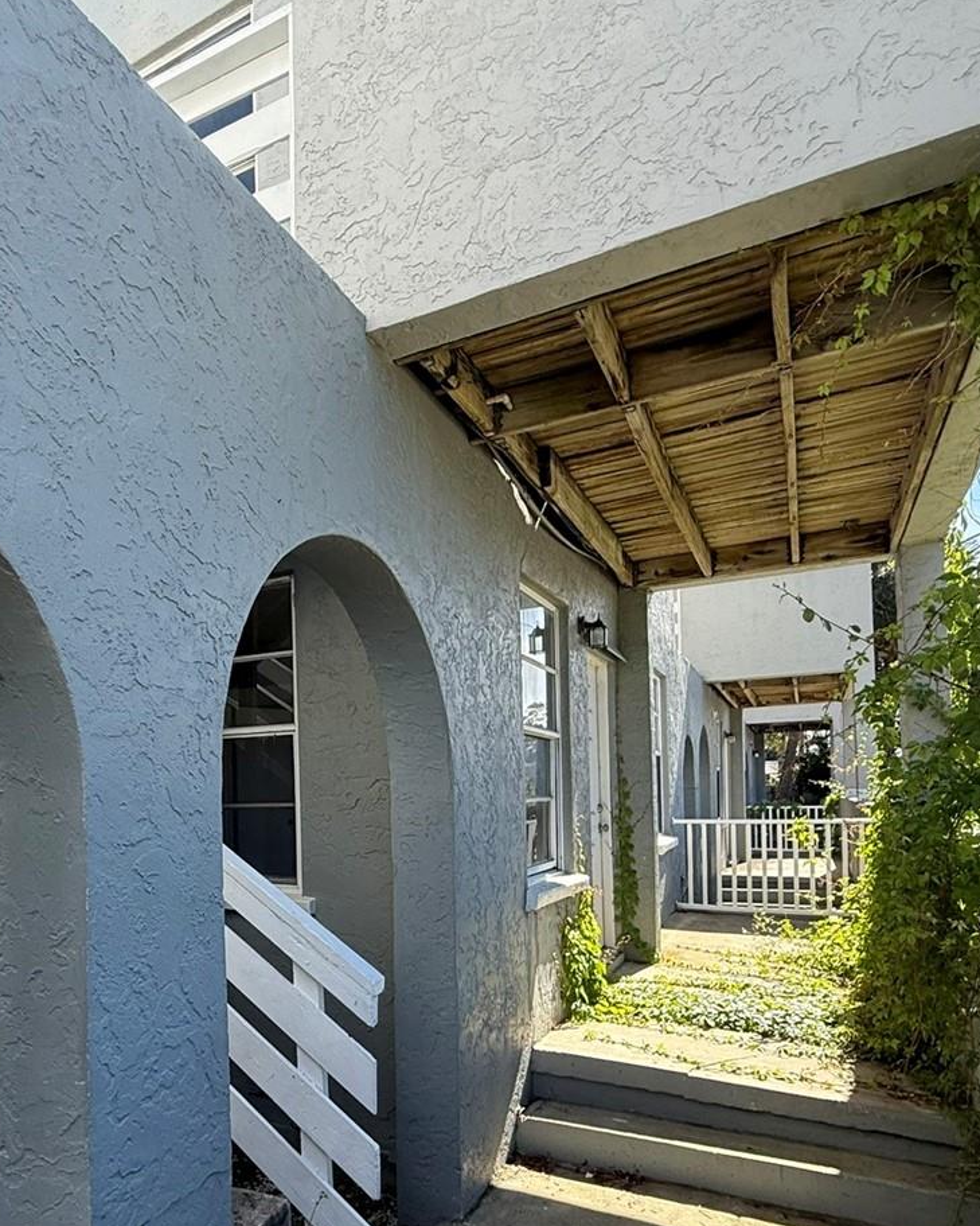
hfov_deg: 56.7
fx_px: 870
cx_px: 280
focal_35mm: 24
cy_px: 779
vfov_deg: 69.0
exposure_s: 1/514
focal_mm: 2.22
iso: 50
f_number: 2.2
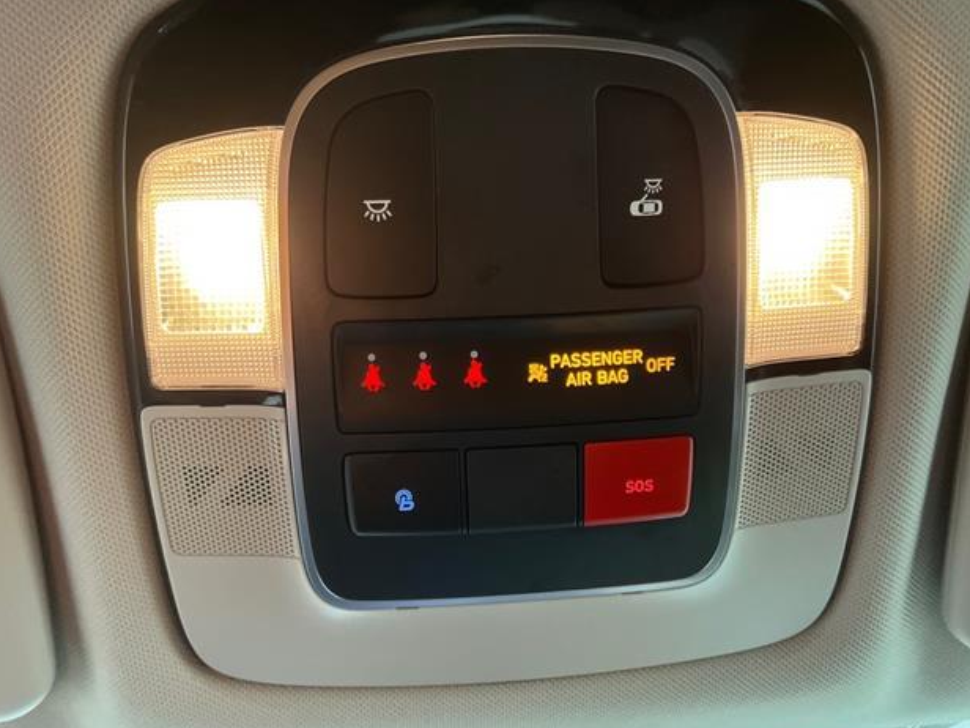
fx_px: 757
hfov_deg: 65.3
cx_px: 471
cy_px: 364
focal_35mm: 27
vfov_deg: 51.4
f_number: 1.5
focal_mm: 5.7
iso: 500
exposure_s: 1/60
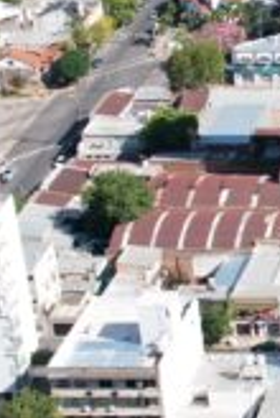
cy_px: 195
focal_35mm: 137
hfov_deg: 9.2
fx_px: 1592
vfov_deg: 14.9
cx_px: 624
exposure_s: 1/2000
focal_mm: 8.38
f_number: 2.8
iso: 200
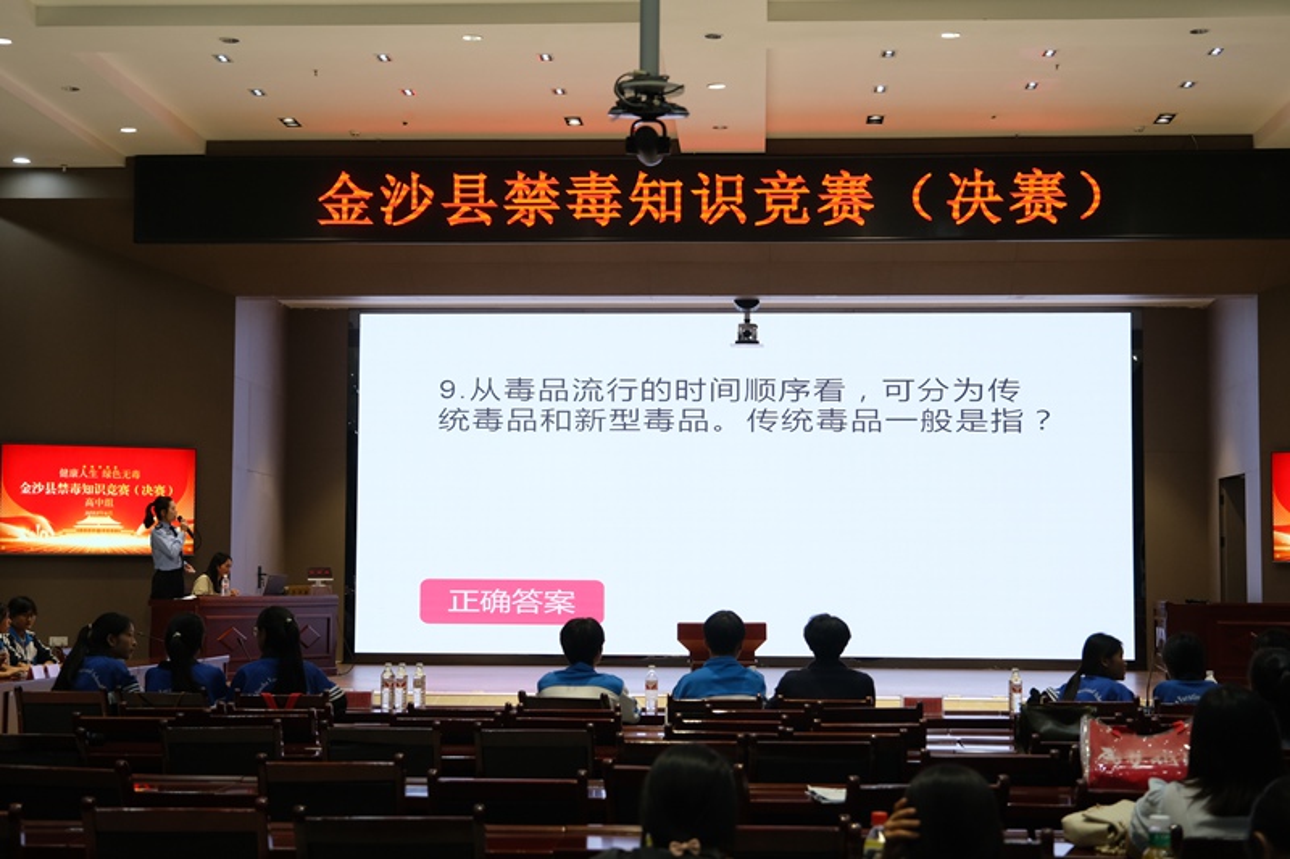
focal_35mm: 54
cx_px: 645
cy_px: 430
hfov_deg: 36.9
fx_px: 1934
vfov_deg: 25.0
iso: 500
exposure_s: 1/52
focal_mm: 35.8
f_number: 4
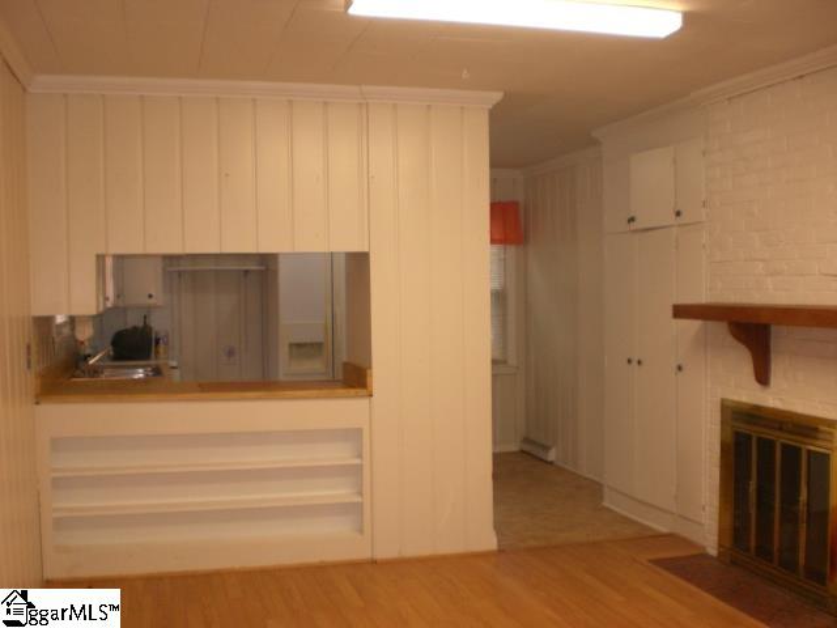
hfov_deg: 49.0
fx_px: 919
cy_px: 314
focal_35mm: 38
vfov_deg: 37.7
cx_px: 418
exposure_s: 1/80
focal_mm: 6.3
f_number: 3.1
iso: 200
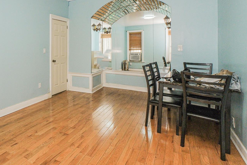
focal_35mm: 24
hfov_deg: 68.3
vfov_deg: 51.6
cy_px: 49
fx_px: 165
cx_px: 58
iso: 800
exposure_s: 1/60
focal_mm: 10
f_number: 8
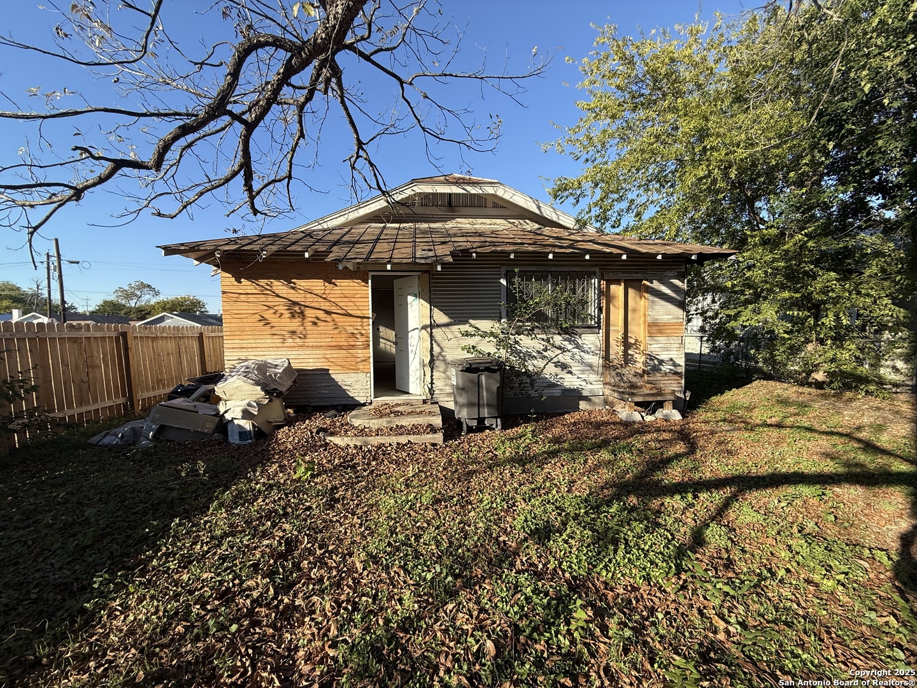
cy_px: 344
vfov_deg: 85.7
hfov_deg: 102.1
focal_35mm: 14
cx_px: 458
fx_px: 371
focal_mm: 2.22
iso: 50
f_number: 2.2
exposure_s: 1/1068
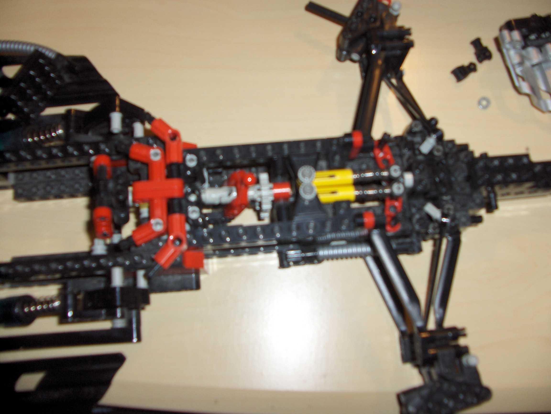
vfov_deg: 40.7
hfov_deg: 52.6
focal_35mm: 35
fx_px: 557
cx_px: 276
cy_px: 207
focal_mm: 5.8
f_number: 2.6
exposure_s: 1/60
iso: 100
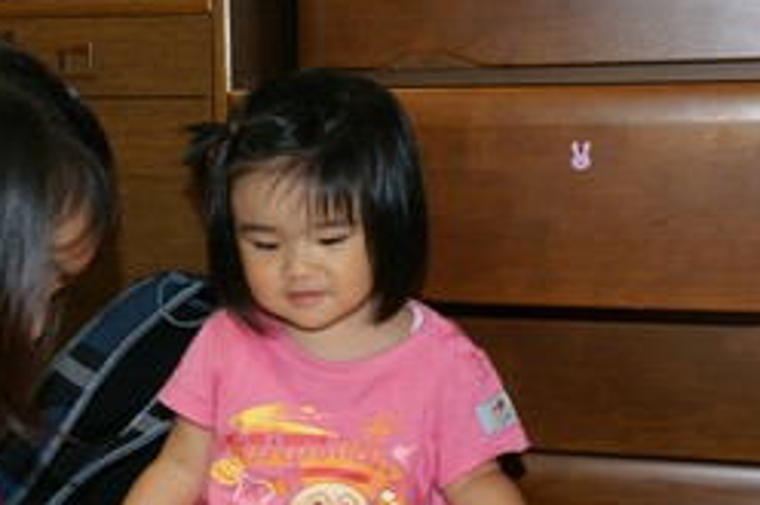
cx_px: 233
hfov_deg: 28.2
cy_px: 347
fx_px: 1498
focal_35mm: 71
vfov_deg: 19.1
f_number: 5.6
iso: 800
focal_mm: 28
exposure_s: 1/60
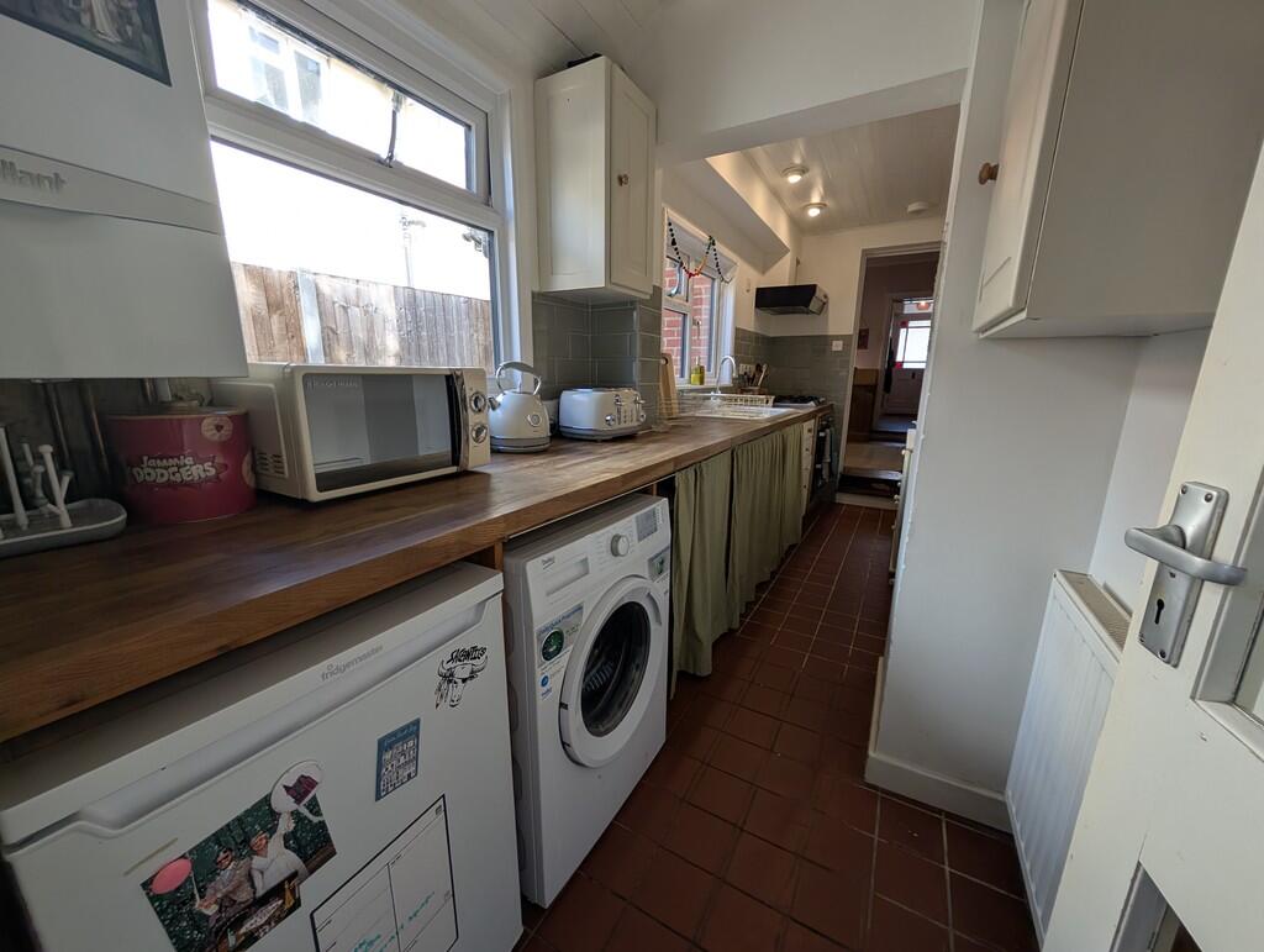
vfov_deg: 94.6
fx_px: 439
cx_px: 632
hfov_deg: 110.5
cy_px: 476
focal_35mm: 12
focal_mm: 2.02
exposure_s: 1/407
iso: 130
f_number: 1.7
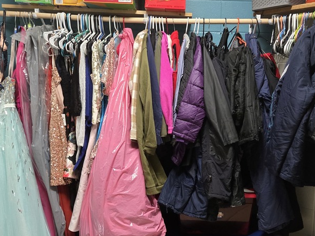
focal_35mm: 39
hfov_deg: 47.3
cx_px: 203
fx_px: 355
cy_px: 168
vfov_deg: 36.2
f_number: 1.8
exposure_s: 1/60
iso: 800
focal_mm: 5.4
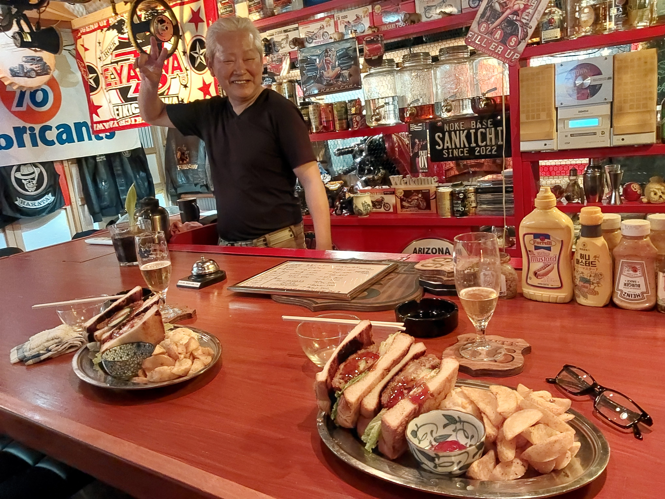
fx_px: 576
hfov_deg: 60.0
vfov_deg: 46.8
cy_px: 250
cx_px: 332
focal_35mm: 30
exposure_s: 1/24
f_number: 1.8
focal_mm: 4.6
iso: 1000
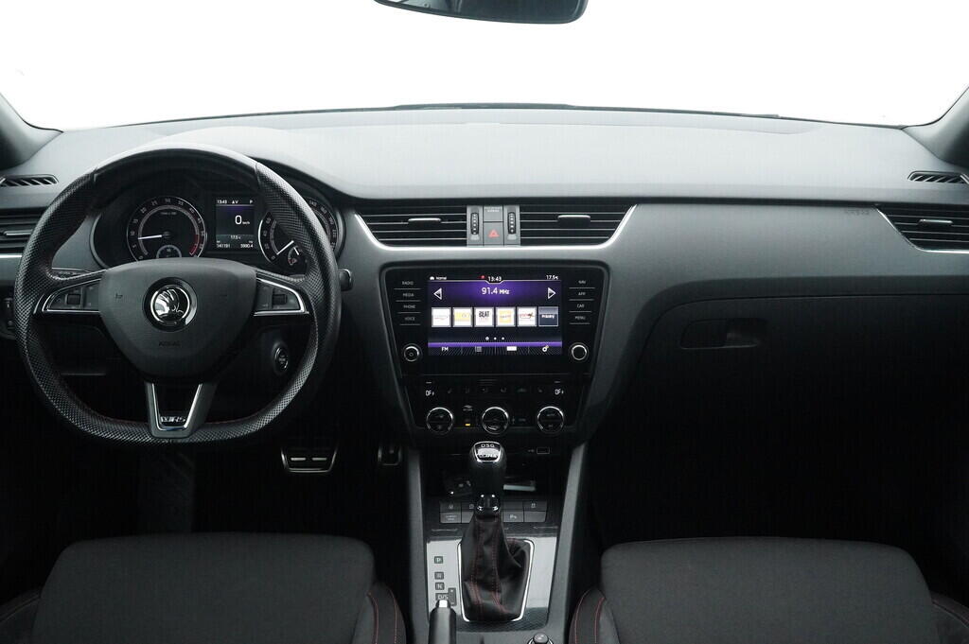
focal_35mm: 36
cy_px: 322
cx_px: 484
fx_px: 968
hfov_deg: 53.2
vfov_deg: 36.8
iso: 6400
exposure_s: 1/250
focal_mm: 24
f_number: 6.3
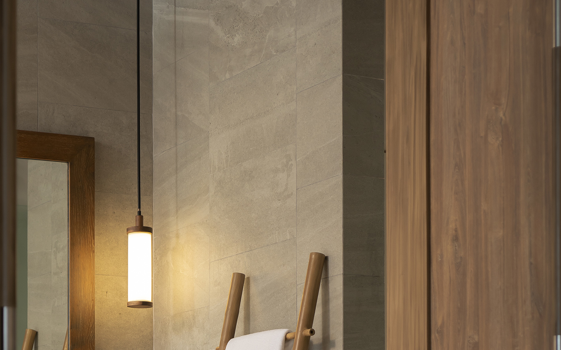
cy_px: 507
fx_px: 1728
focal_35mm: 113
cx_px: 191
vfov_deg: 11.2
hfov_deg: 18.4
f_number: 2.8
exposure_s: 1/40
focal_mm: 45
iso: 250
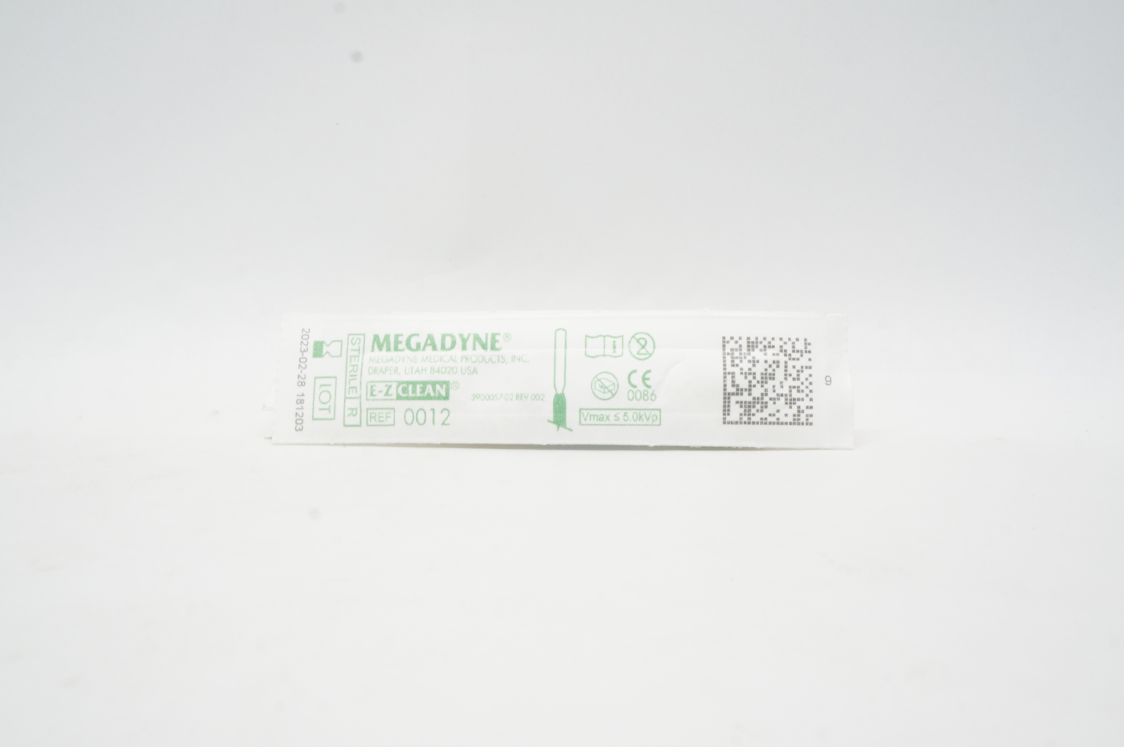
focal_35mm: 39
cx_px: 562
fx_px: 1216
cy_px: 374
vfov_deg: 34.1
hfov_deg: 49.6
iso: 800
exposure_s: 1/15
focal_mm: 26
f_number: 13
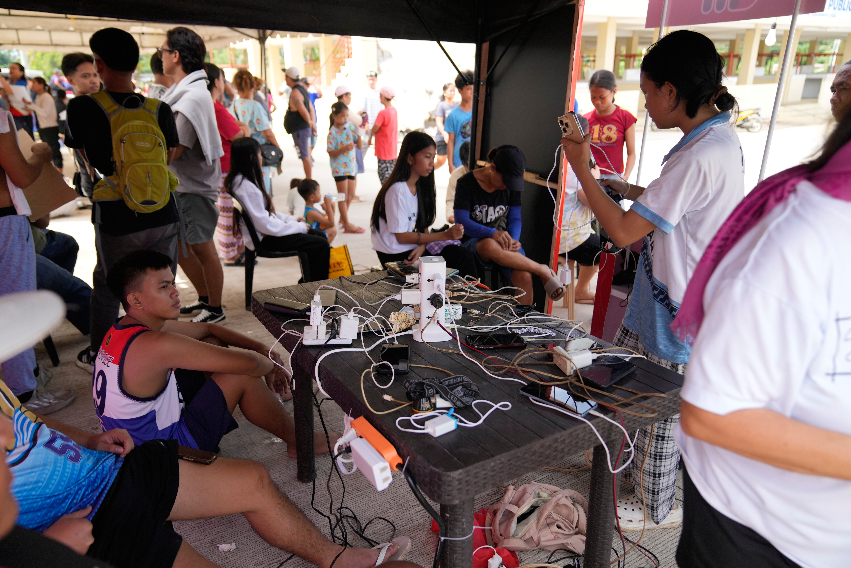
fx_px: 591
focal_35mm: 25
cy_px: 296
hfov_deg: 71.5
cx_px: 408
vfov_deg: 51.3
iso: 400
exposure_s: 1/1250
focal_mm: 24
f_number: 2.8
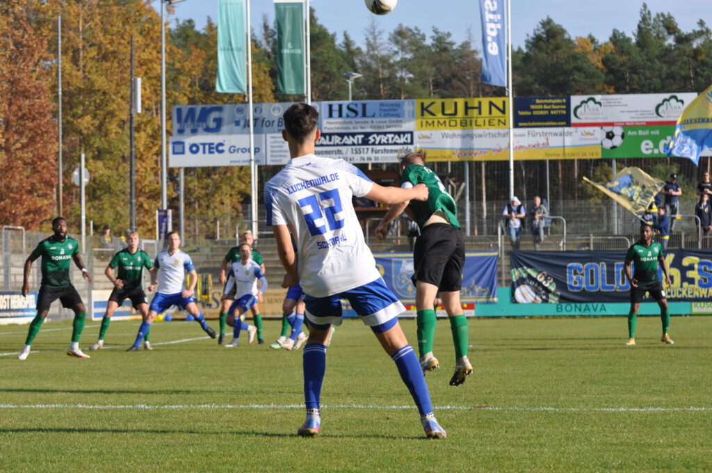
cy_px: 236
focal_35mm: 128
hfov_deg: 16.1
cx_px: 356
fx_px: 2518
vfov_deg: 10.7
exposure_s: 1/640
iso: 200
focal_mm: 85
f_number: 6.3
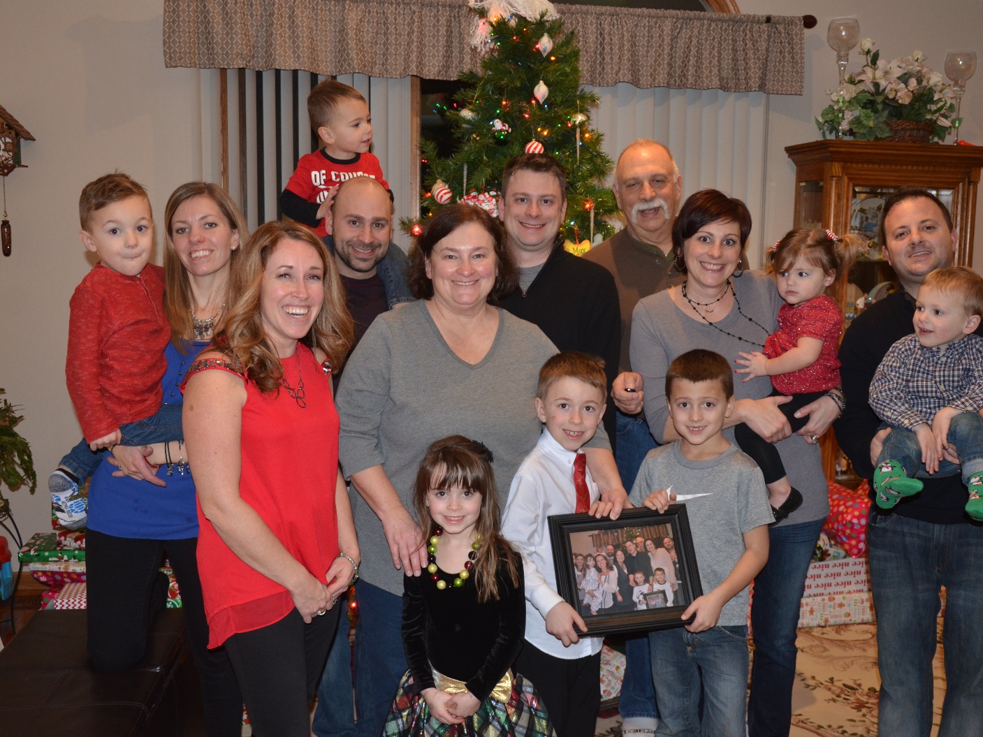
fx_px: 1022
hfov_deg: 51.3
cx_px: 523
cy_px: 368
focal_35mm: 36
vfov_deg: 39.7
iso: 800
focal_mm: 22
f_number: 3.8
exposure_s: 1/60
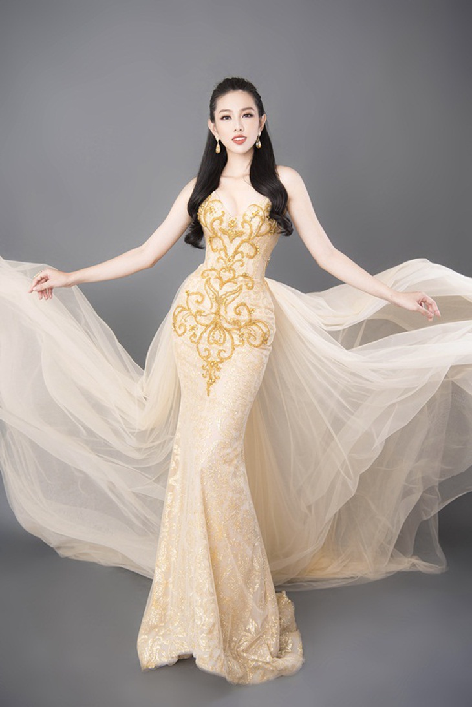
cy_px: 354
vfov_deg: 44.5
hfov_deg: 30.5
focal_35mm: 44
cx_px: 236
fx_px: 865
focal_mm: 44
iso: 200
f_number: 4
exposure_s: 1/100
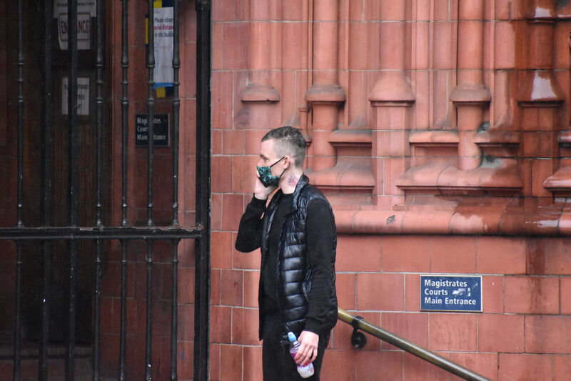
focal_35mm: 450
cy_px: 190
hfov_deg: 4.6
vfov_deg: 3.1
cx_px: 286
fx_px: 7136
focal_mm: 300
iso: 9000
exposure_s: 1/500
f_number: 6.3
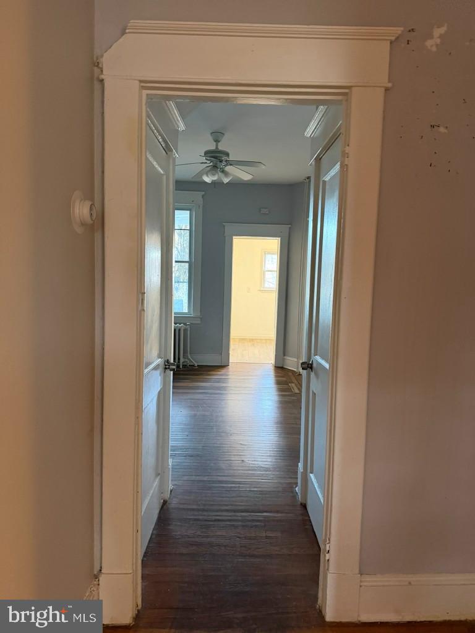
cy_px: 316
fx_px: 439
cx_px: 238
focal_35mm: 24
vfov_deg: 71.6
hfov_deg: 56.8
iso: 640
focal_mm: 6.76
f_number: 1.78
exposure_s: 1/40
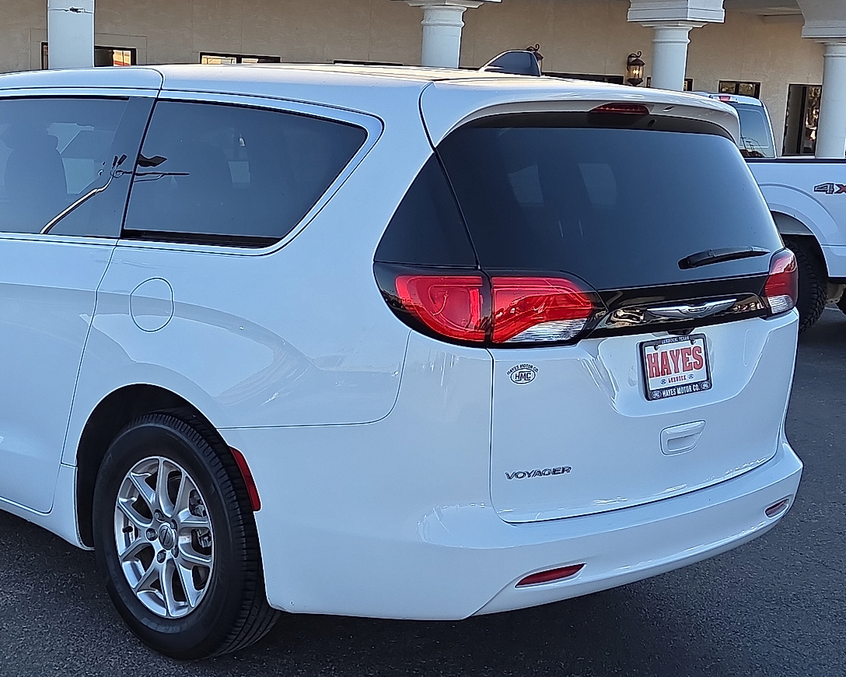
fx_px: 1402
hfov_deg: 33.2
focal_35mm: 56
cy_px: 354
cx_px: 267
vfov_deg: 27.1
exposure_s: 1/357
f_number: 1.8
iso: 25
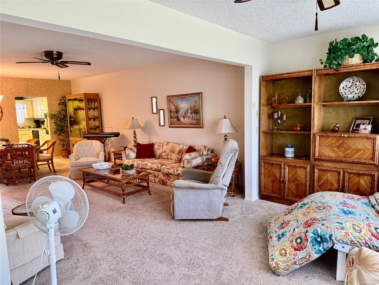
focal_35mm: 24
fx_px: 263
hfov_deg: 71.6
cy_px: 142
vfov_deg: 56.8
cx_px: 190
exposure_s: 1/60
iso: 320
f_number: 1.78
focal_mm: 6.76
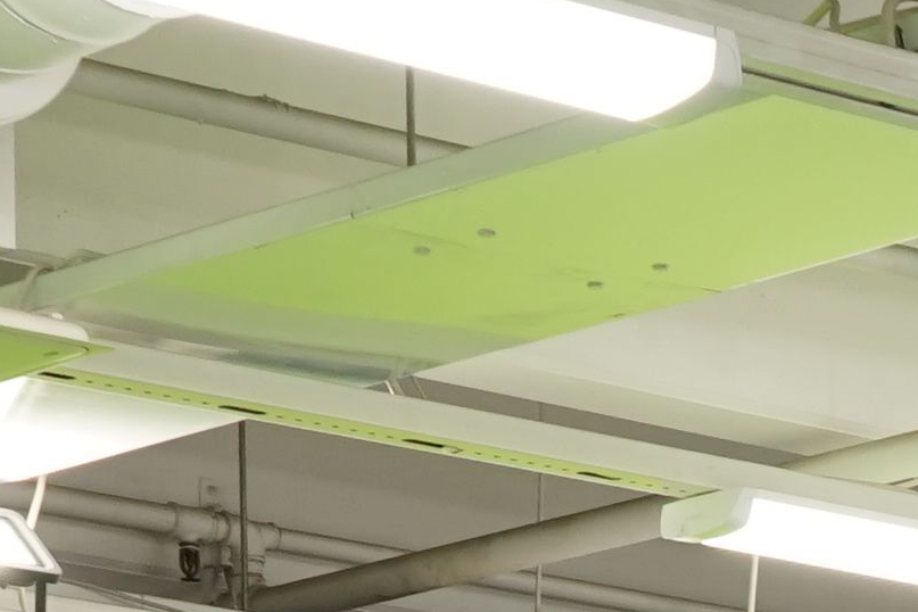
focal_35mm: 238
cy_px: 1769
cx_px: 2459
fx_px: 6069
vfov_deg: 5.5
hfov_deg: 7.8
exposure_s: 1/30
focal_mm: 32
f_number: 7.1
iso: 500
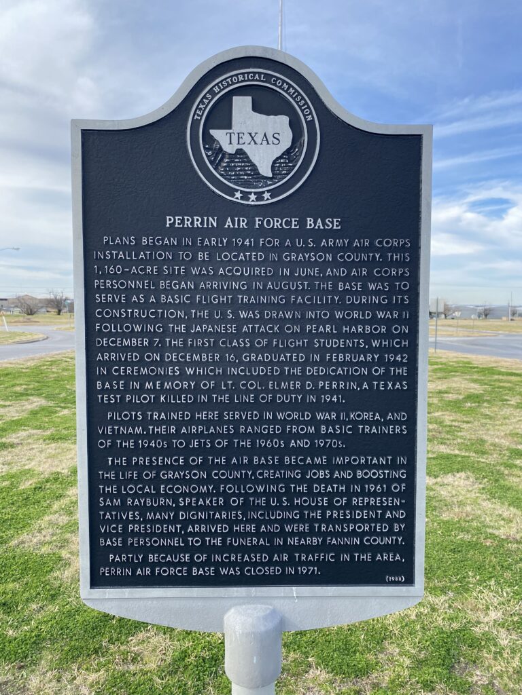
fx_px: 523
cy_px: 348
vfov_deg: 67.3
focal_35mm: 26
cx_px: 261
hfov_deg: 53.1
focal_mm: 4.25
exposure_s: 1/990
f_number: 1.8
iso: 32
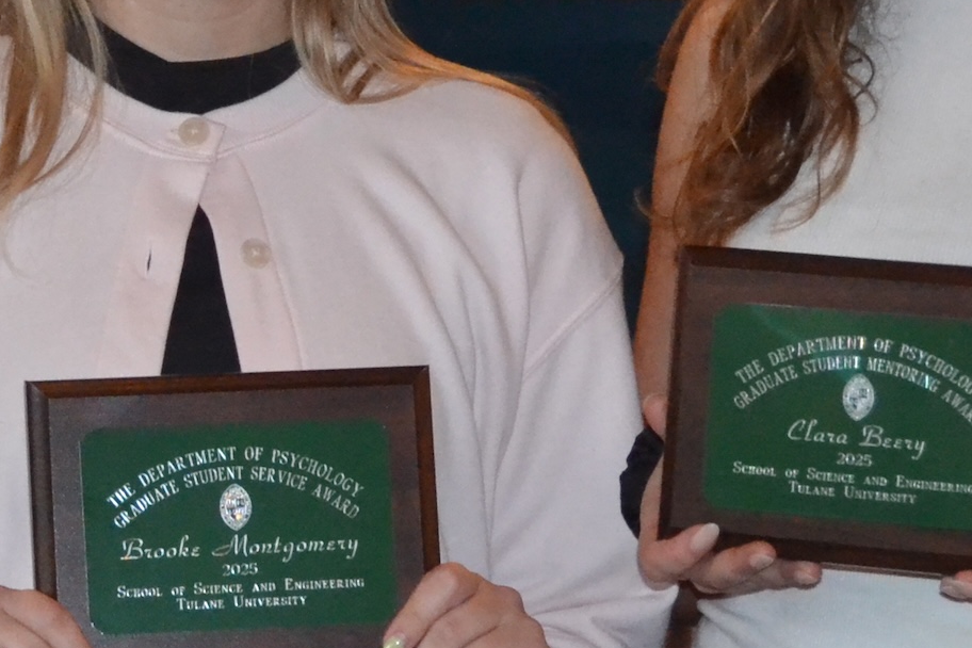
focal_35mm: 199
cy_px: 151
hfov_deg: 10.2
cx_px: -205
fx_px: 5370
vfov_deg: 6.9
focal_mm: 35
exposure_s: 1/60
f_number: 5
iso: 3200
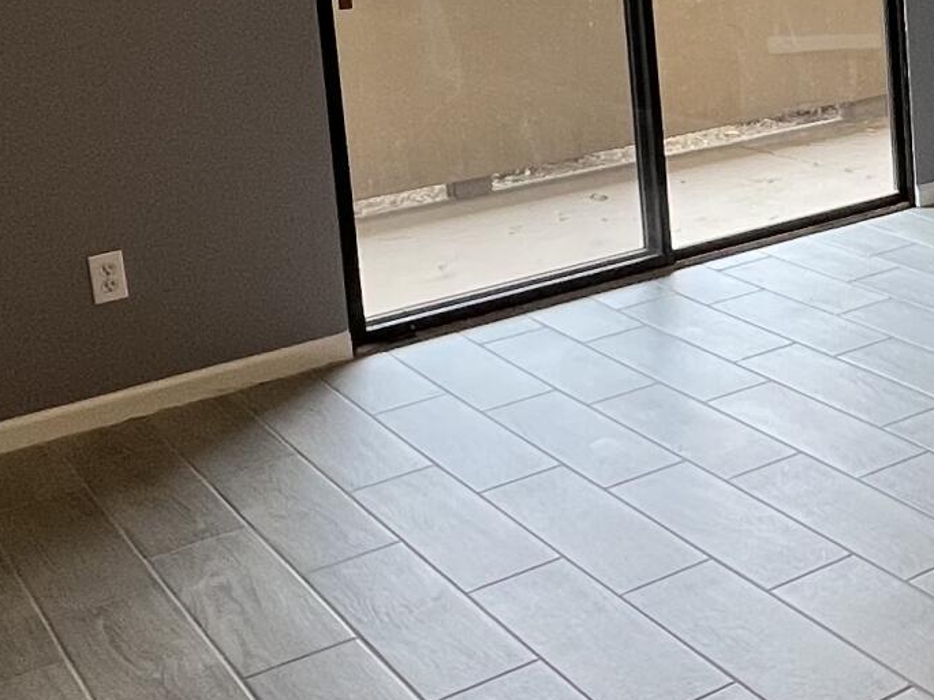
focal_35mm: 57
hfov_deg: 29.5
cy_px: -29
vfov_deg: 24.3
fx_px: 1538
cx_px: 1091
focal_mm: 1.57
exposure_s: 1/120
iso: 100
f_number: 1.8
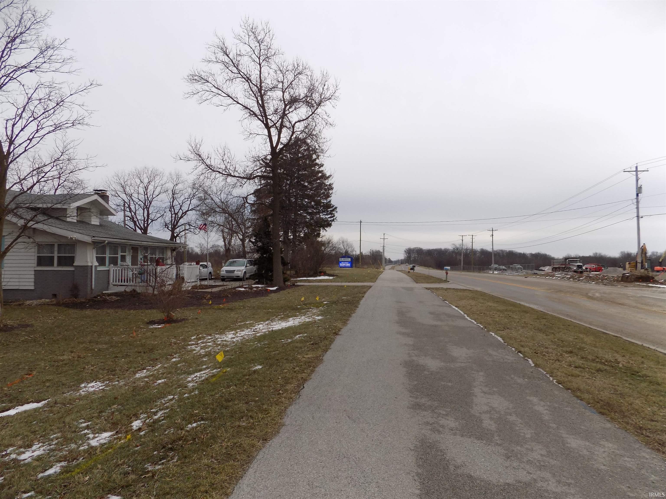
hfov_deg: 73.9
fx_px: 443
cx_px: 333
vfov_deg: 58.9
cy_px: 250
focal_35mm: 23
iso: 80
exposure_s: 1/500
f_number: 3.1
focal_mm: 4
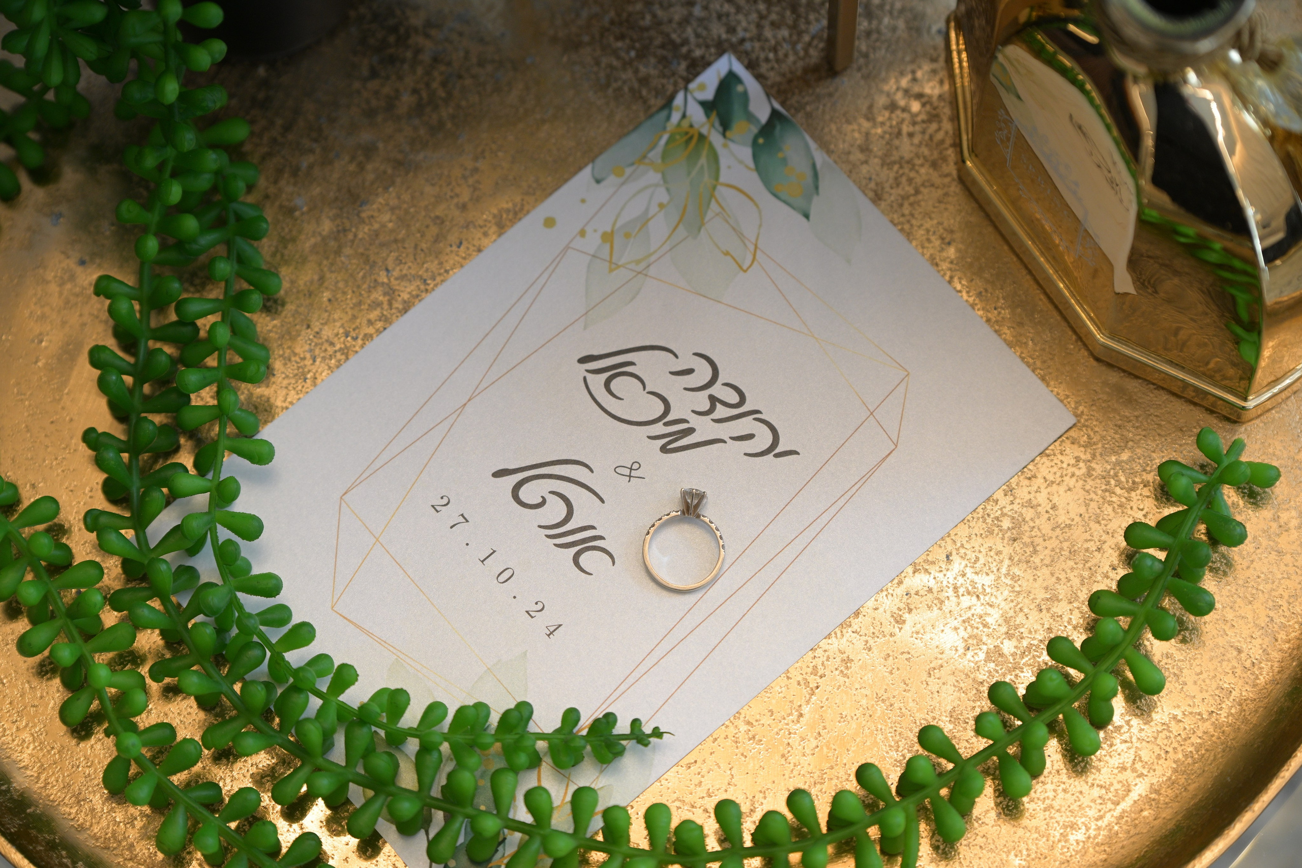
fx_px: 4340
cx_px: 651
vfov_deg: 11.4
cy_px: 434
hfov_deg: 17.1
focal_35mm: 120
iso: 640
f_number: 3.5
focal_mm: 120
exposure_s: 1/320
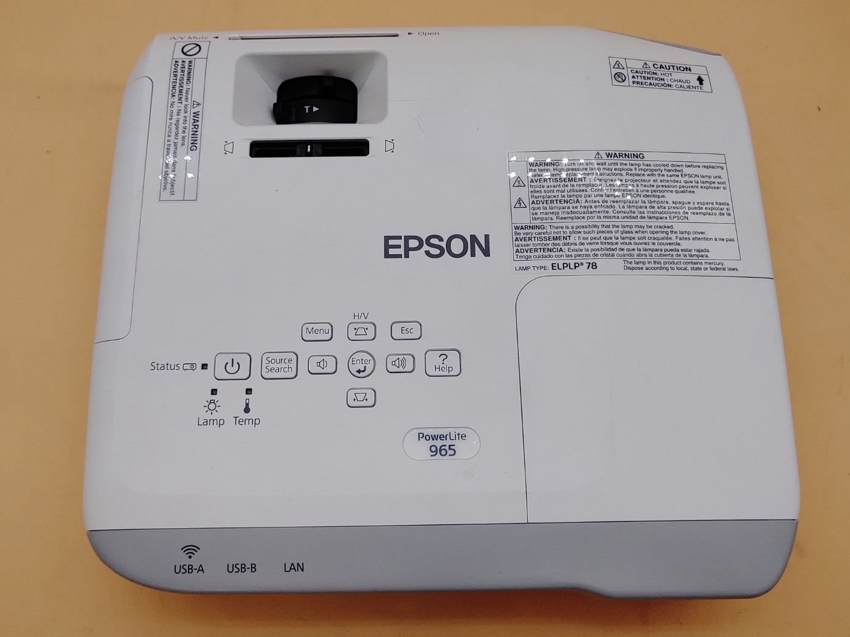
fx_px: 835
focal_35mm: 34
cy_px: 318
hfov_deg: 54.0
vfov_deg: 41.8
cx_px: 414
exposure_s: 1/260
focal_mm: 4.36
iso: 50
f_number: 1.8
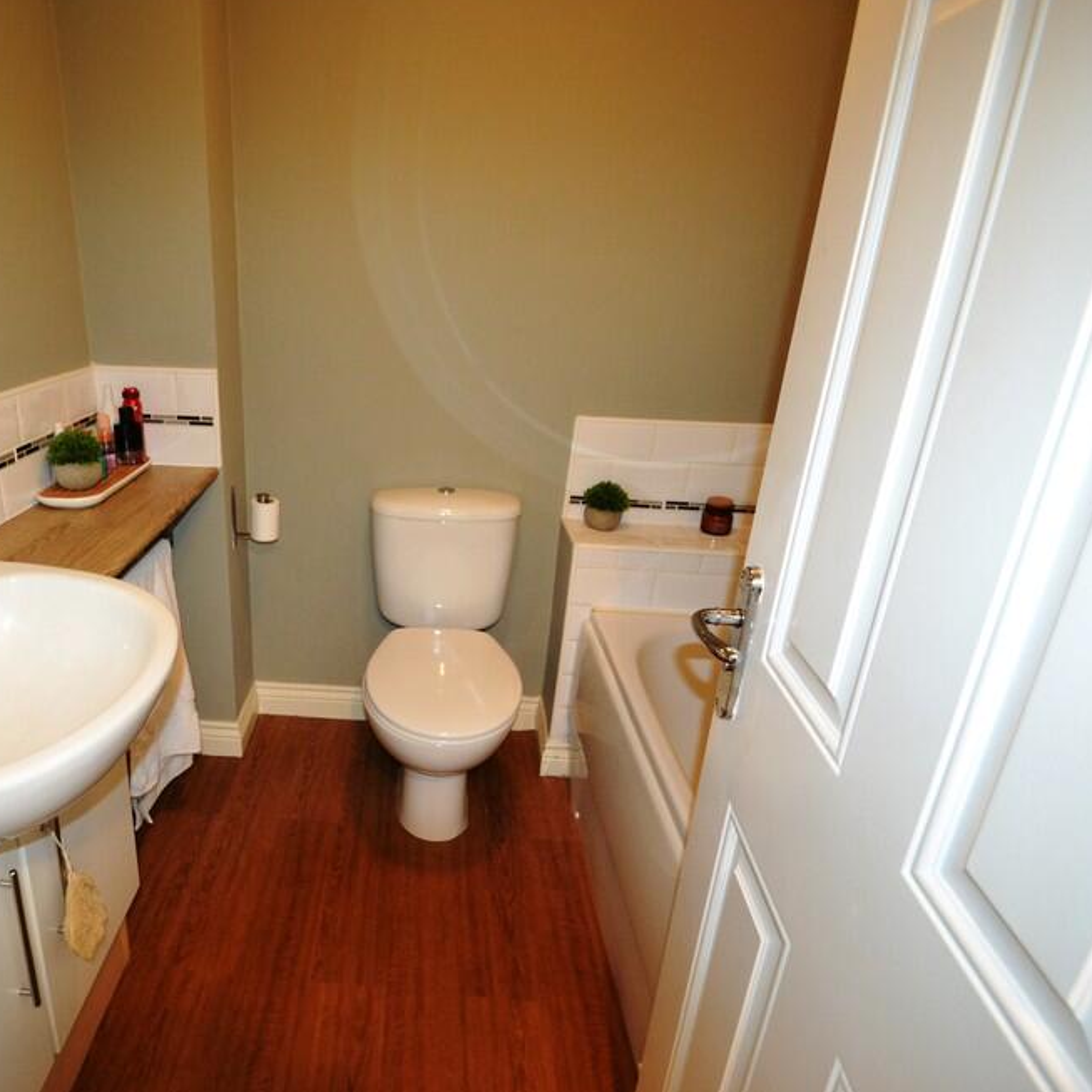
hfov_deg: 73.5
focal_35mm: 20
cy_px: 524
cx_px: 405
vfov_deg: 74.8
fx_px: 714
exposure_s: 1/60
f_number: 3.5
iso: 1400
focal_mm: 10
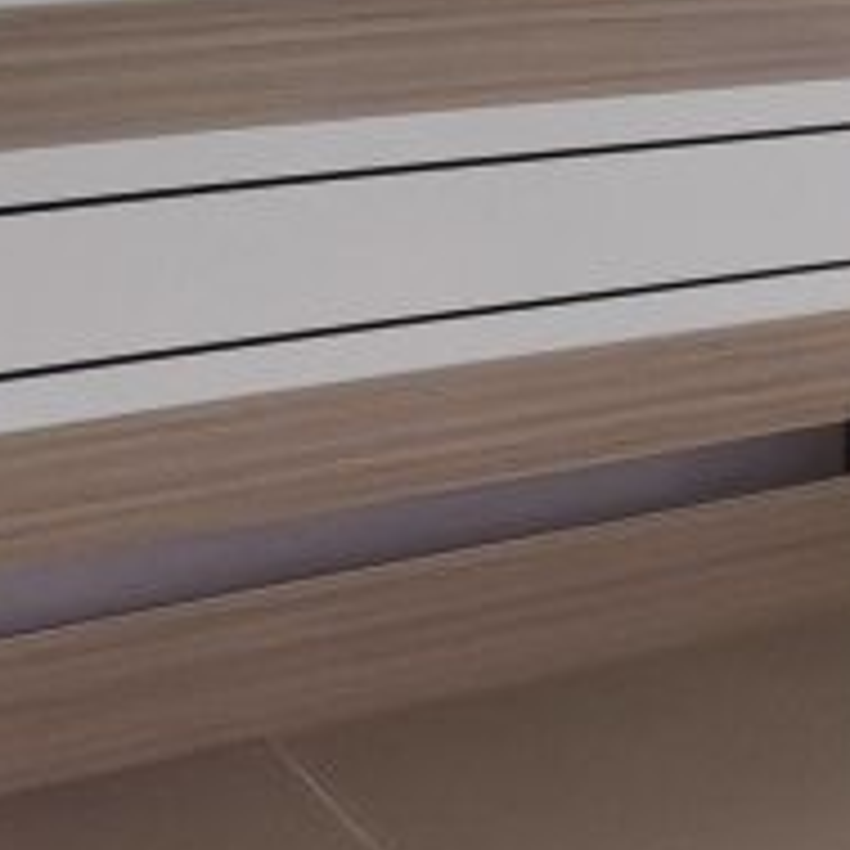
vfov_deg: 24.1
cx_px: 1273
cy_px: 634
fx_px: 1972
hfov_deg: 20.7
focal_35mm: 71
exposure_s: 1/100
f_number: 2.2
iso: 200
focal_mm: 3.12
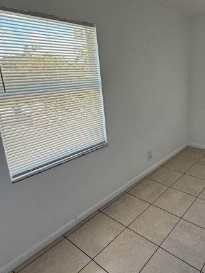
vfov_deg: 69.1
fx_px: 197
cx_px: 168
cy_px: 119
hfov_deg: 51.1
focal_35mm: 25
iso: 64
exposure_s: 1/158
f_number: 2.2
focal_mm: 2.22
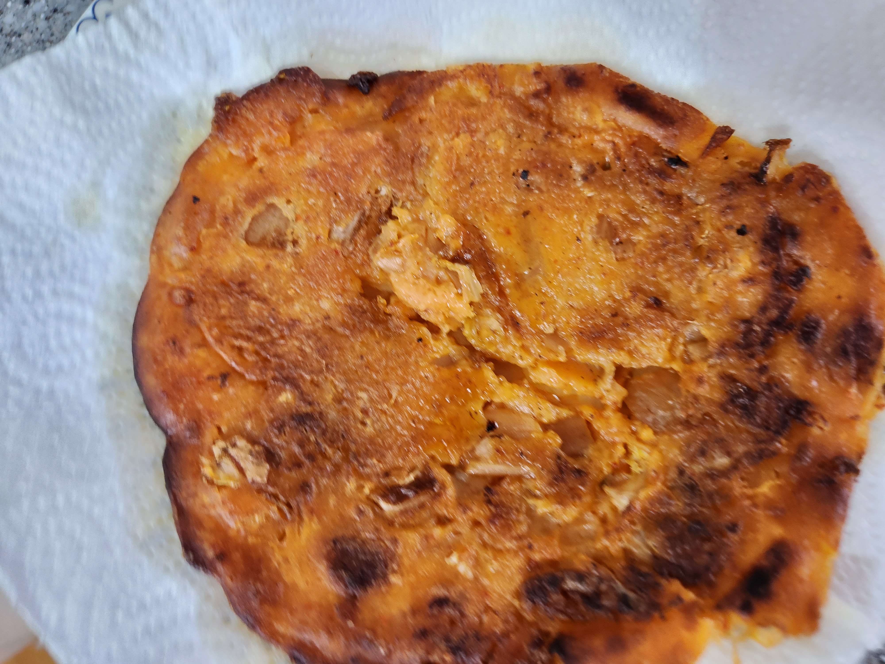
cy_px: 332
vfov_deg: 58.9
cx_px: 442
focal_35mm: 23
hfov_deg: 73.9
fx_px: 588
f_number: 1.8
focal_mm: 5.4
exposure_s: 1/40
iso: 320
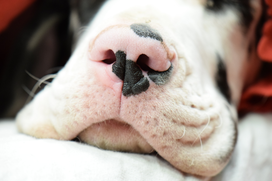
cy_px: 90
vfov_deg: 10.8
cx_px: 136
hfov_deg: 16.1
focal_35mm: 128
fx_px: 963
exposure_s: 1/40
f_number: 4.5
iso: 1600
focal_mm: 85
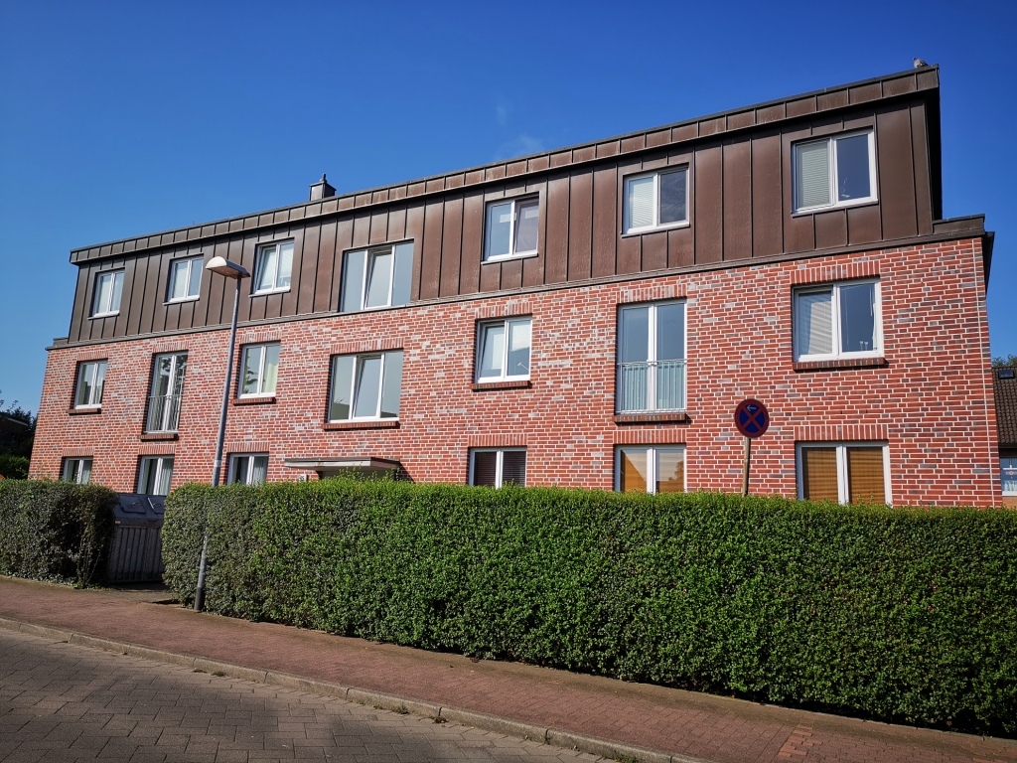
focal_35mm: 27
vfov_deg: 51.4
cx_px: 508
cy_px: 382
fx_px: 793
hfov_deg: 65.3
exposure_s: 1/3584
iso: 50
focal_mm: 4.75
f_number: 1.8
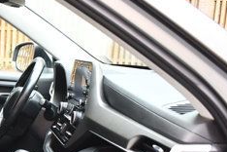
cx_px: -32
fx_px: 467
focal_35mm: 74
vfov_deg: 17.8
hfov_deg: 25.1
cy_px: 169
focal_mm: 18
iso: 1000
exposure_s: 1/125
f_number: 3.5
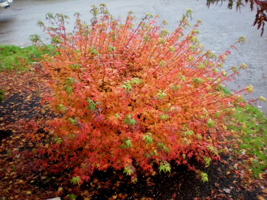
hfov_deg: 49.0
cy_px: 100
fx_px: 293
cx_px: 134
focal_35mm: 38
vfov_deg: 37.7
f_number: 3.1
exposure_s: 1/65.3
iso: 123
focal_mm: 6.3
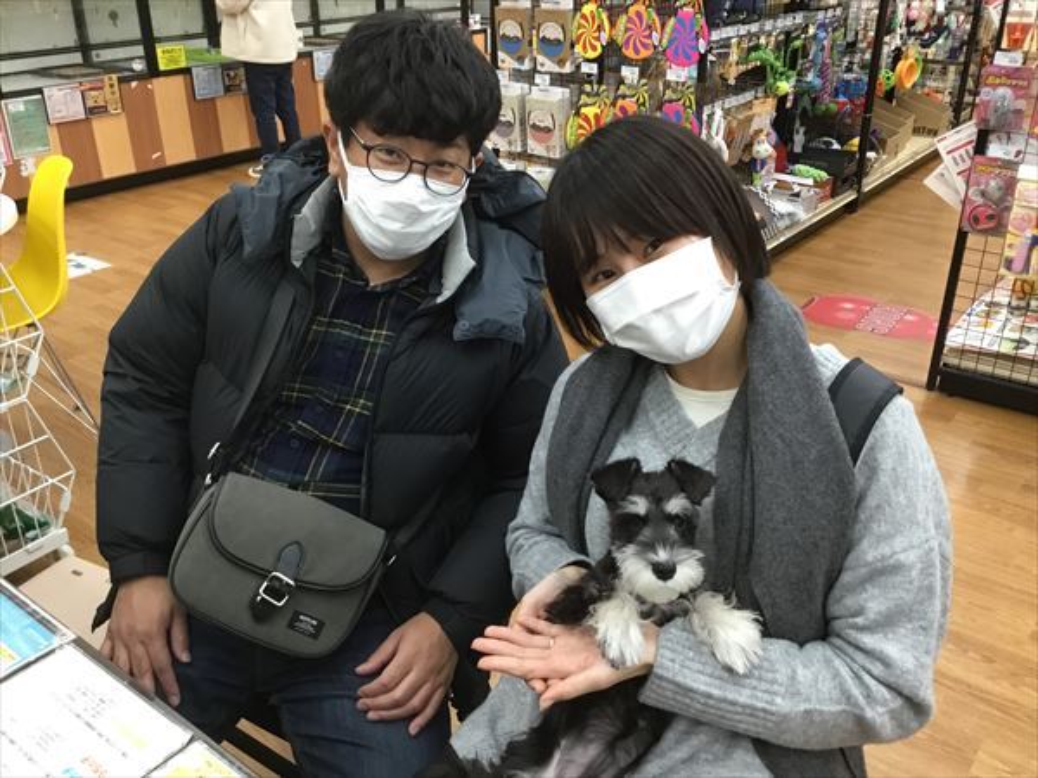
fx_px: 930
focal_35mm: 31
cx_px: 519
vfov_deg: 45.4
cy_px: 389
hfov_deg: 58.4
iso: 125
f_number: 2.4
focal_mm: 3.3
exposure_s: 1/30
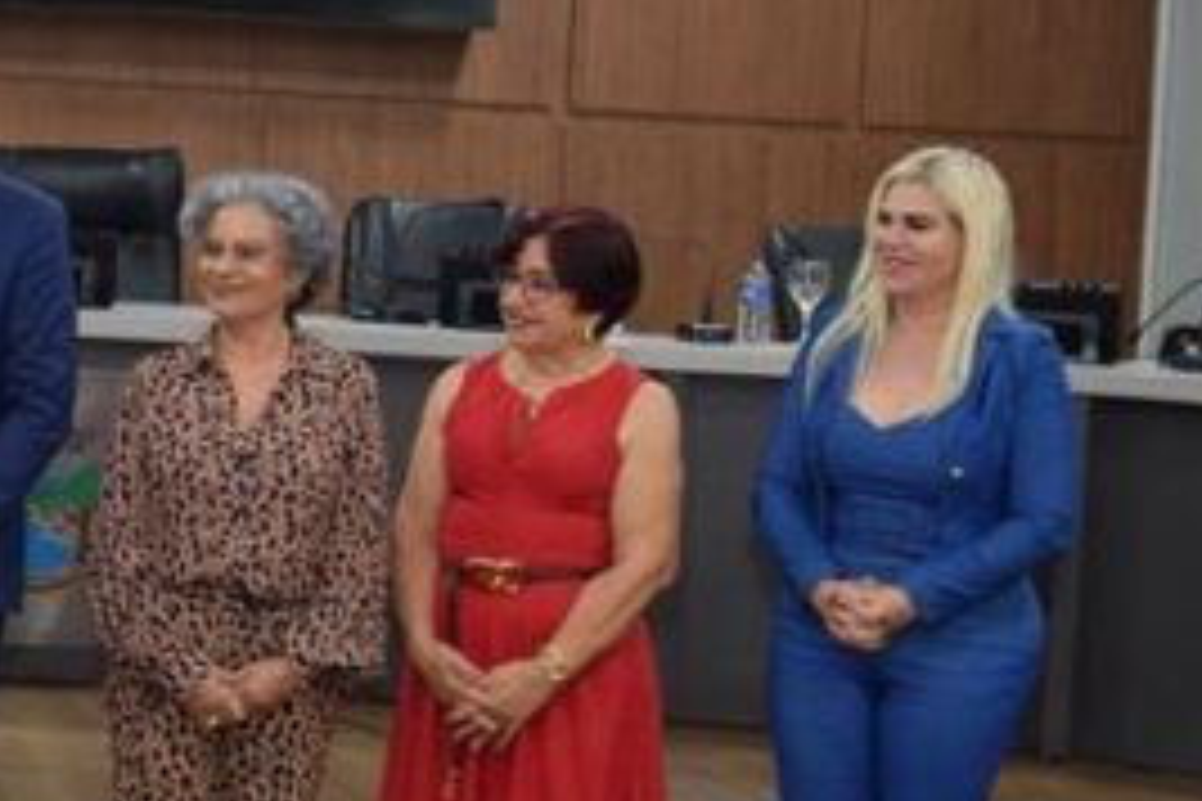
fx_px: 2918
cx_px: -284
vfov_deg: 15.6
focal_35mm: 87
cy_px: 238
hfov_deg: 21.4
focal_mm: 21
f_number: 3.8
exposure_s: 1/60
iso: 1100
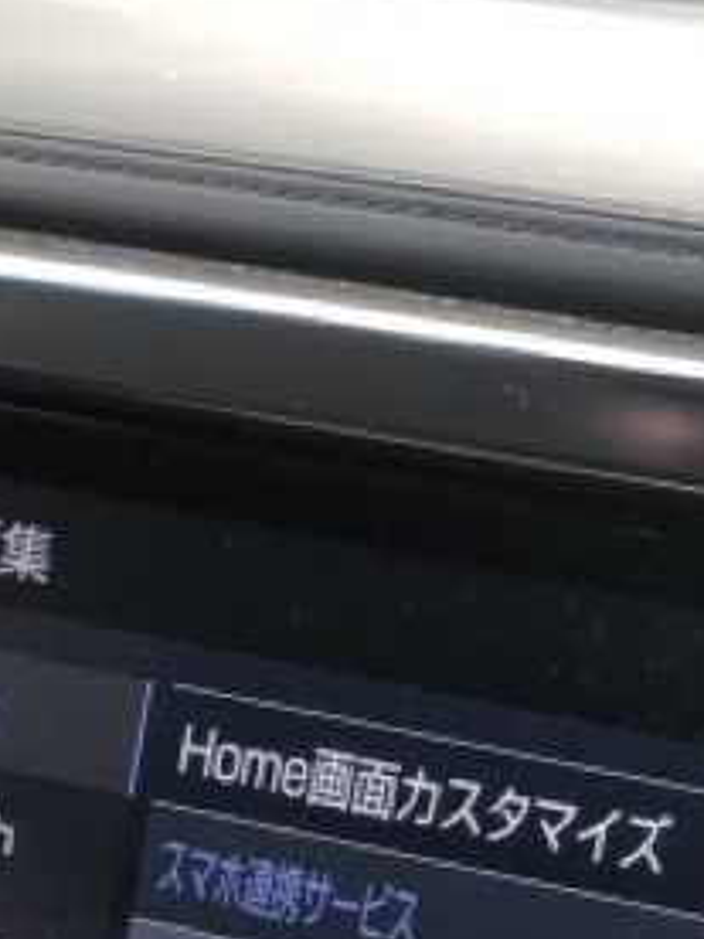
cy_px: 793
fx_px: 1763
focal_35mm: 65
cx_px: 639
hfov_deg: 22.0
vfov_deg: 29.0
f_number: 1.8
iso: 40
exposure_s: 1/120
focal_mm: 3.99
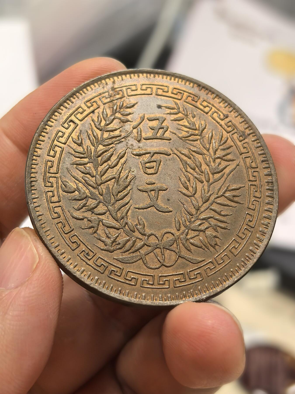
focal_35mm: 54
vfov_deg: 35.5
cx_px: 148
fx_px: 614
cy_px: 197
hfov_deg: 27.0
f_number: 2
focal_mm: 6.98
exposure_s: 1/100
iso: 250
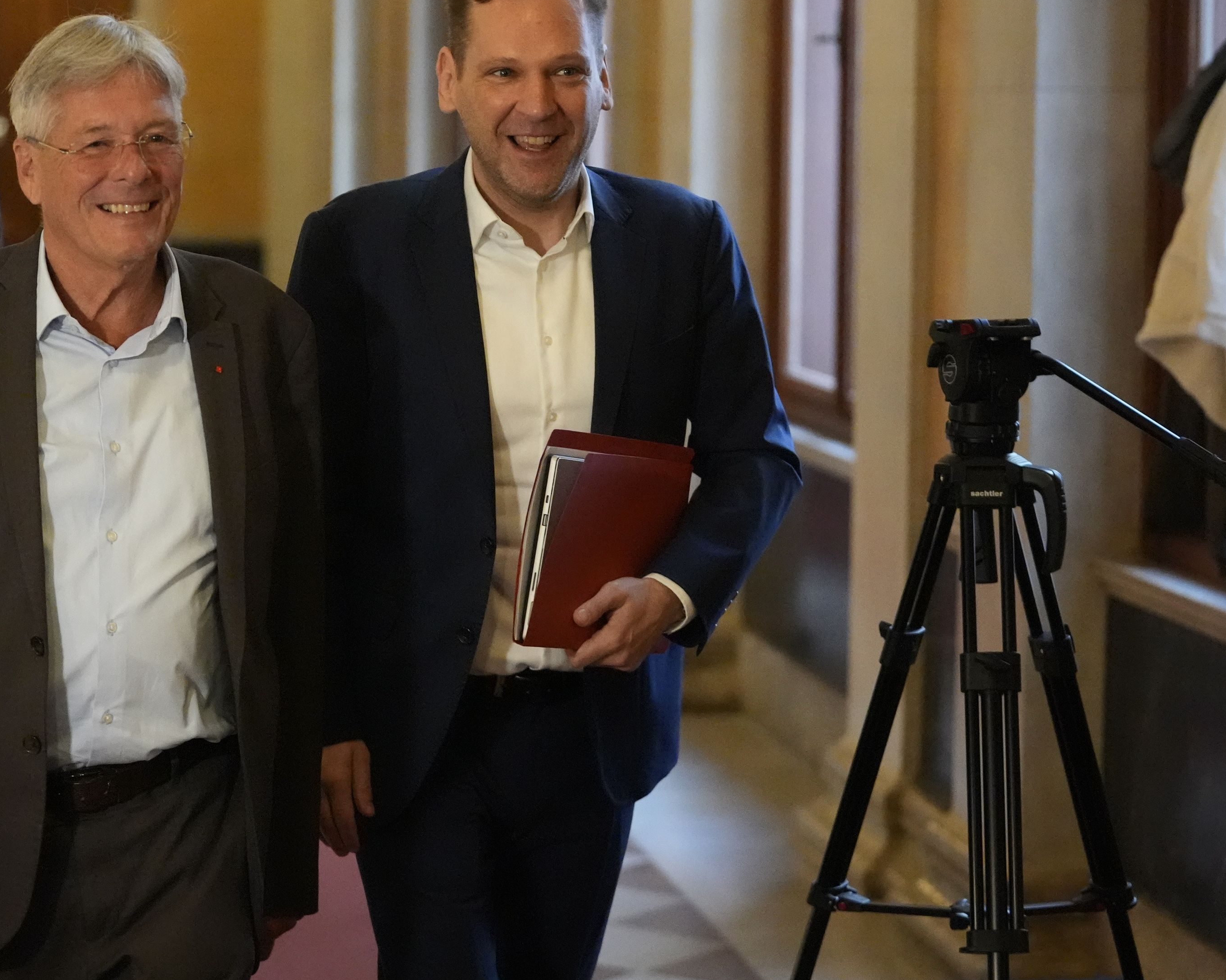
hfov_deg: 19.6
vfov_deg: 15.9
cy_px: 415
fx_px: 3520
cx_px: 339
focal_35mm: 97
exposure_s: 1/400
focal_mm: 70
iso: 12800
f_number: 2.8
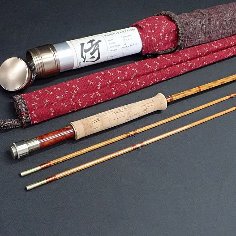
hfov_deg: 33.1
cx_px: 161
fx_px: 393
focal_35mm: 51
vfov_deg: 33.4
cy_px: 105
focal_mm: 6.86
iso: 1250
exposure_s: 1/40
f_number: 3.5
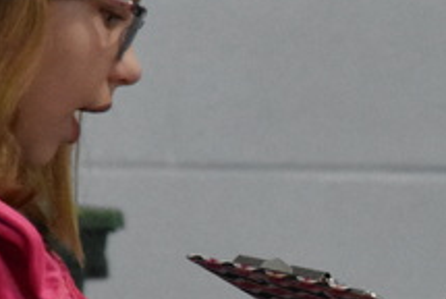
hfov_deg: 2.1
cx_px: 490
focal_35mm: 999
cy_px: 263
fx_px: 12393
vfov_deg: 1.4
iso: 6400
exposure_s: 1/400
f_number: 5.6
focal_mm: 140
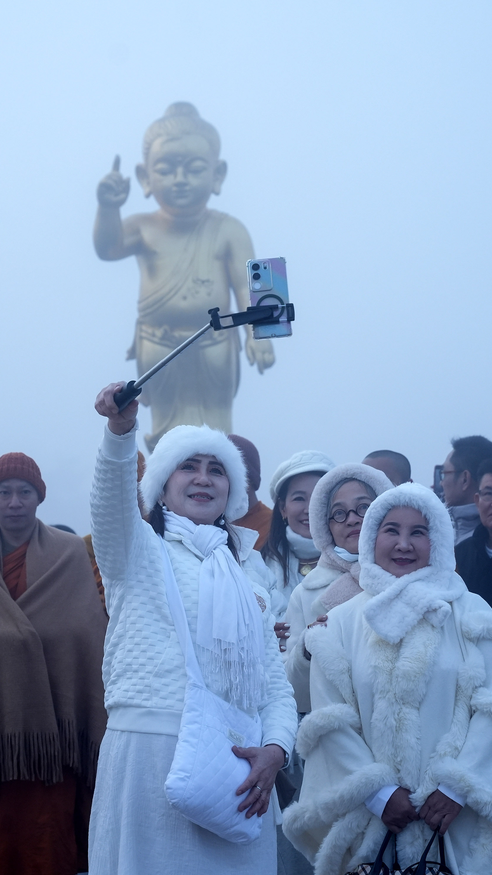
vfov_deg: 28.6
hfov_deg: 16.3
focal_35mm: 74
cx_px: 234
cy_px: 434
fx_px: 1717
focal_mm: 70
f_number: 5
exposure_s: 1/1000
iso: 800
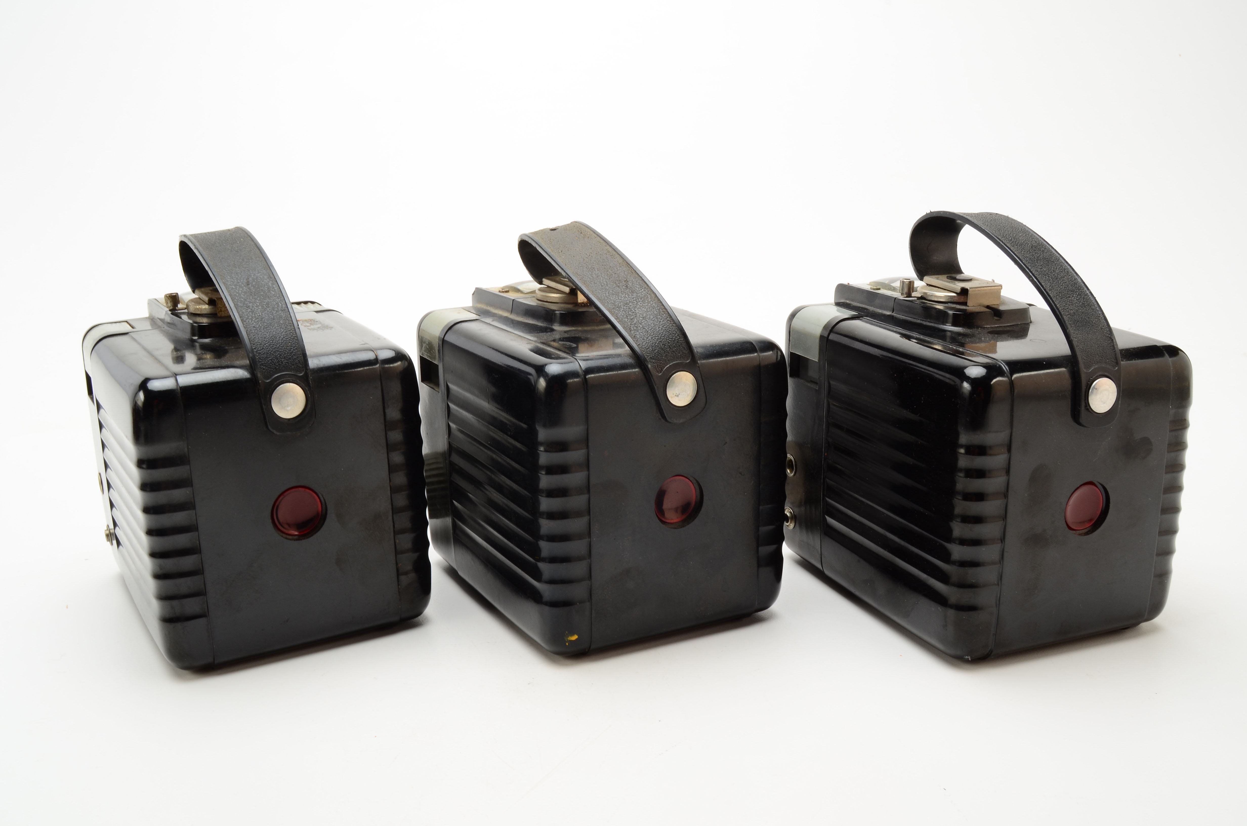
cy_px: 413
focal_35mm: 36
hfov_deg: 53.2
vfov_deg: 36.7
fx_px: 1244
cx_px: 624
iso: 100
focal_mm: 24
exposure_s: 1/160
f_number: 18
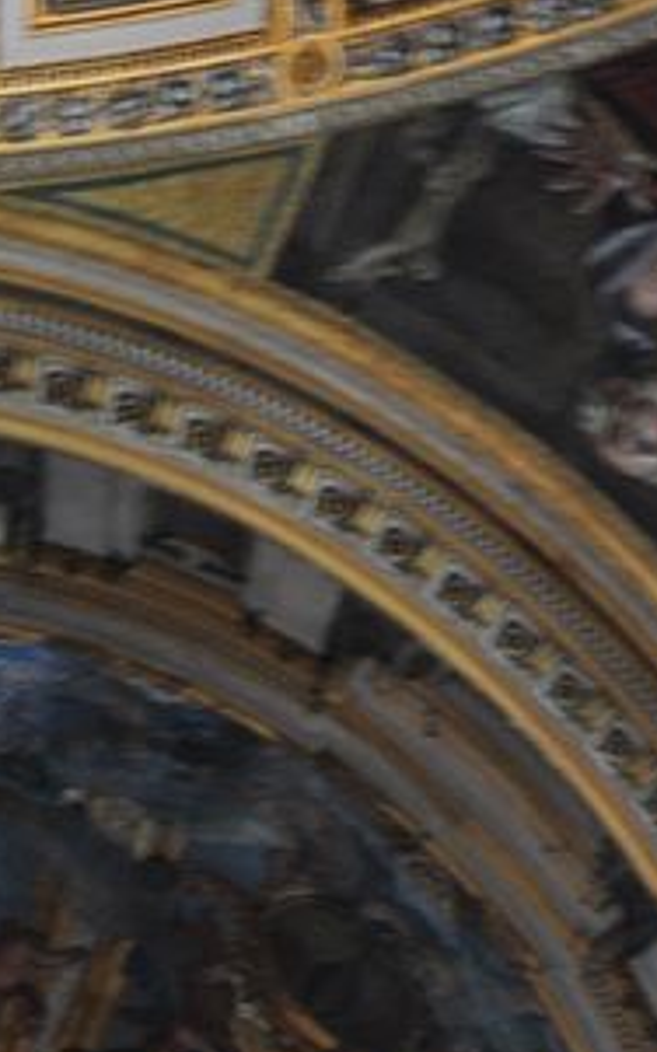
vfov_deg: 14.9
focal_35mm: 130
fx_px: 3718
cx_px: -175
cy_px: 1608
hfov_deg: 9.9
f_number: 5
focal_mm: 25
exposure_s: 1/5
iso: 800
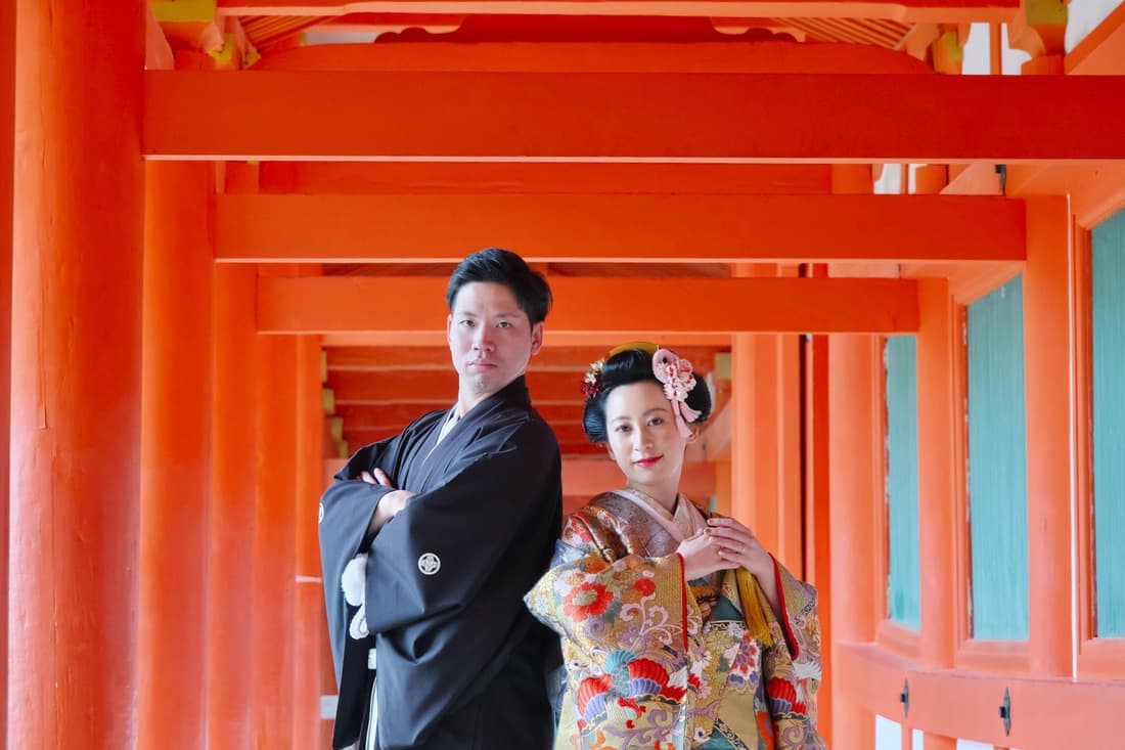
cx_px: 562
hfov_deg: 17.1
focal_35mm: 120
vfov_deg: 11.4
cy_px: 375
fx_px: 3749
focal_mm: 80
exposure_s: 1/100
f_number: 5.6
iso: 1600
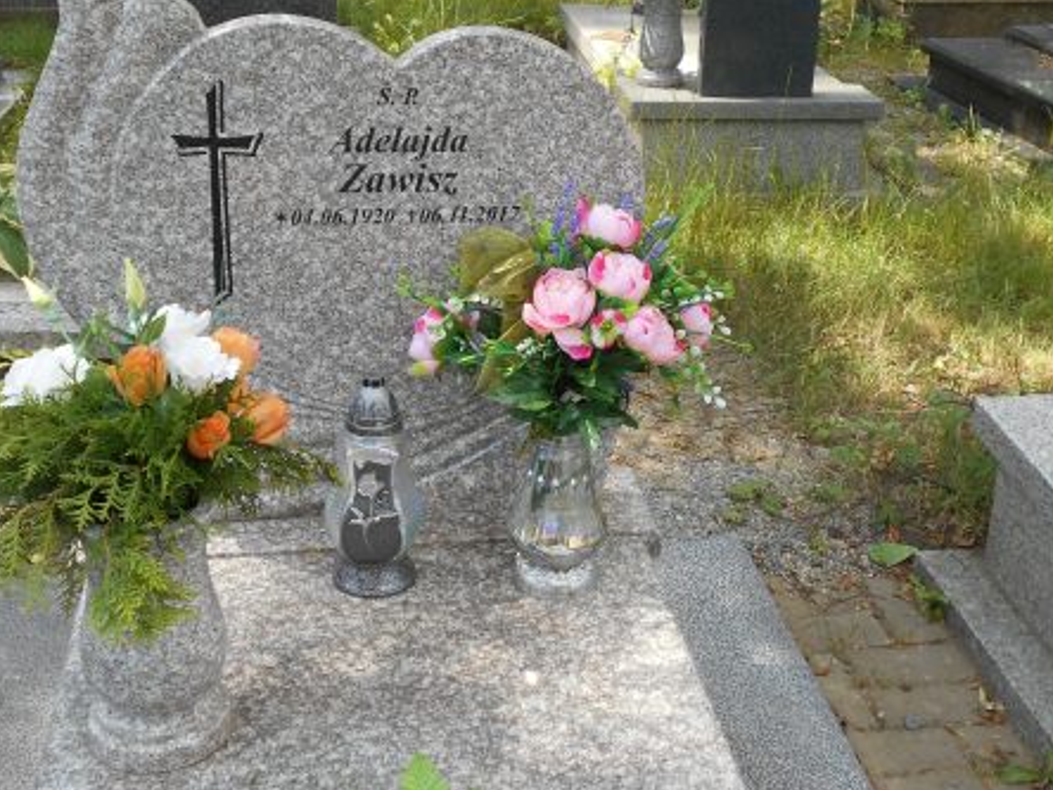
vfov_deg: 29.6
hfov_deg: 38.9
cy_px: 297
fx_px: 1491
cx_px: 564
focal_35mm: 49
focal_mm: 5.8
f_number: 3.6
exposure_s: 1/125
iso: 80
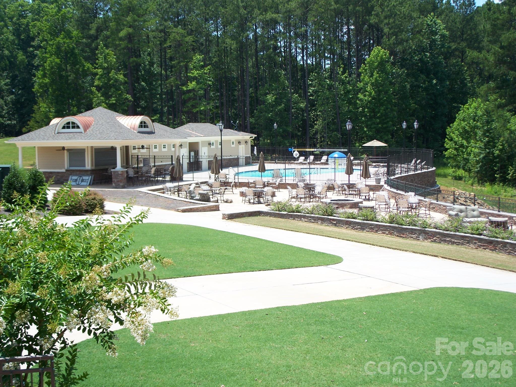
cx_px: 258
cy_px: 194
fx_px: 760
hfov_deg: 37.5
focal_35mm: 51
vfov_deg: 28.6
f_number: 3.2
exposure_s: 1/500
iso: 64
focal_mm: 10.7
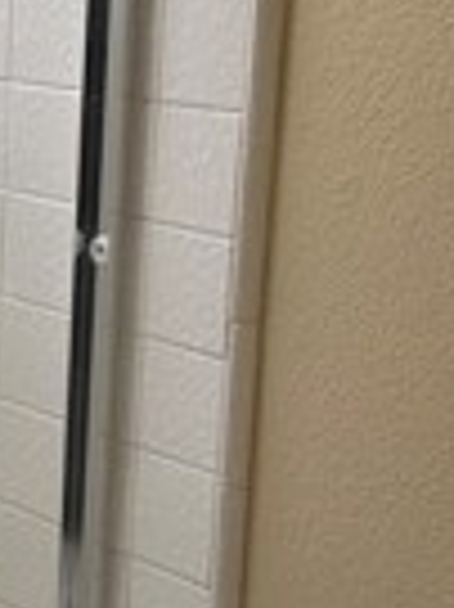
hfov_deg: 12.4
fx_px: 1997
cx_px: -216
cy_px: 401
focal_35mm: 114
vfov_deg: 17.2
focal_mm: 6.86
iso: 160
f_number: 1.78
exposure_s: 1/121
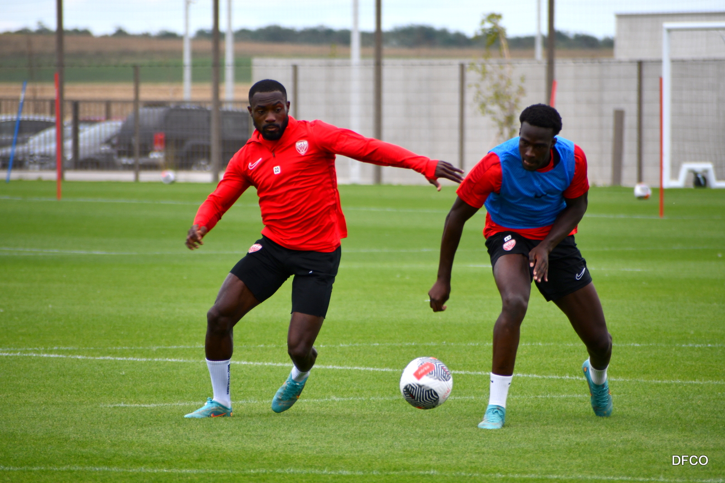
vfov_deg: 3.1
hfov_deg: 4.6
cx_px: 362
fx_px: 9063
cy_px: 242
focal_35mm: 450
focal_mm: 300
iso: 250
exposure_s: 1/500
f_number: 6.3
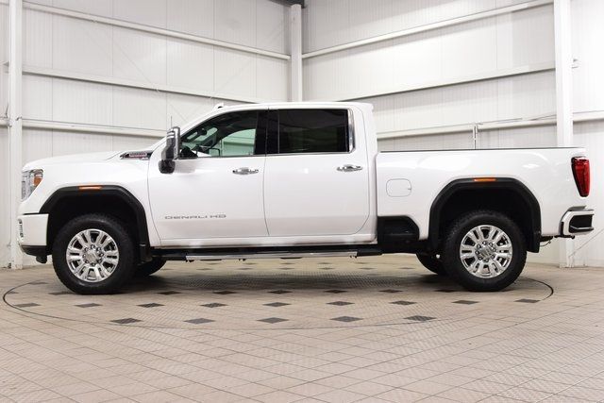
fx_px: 680
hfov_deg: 47.9
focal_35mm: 40
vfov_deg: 33.0
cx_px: 302
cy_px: 202
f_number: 8
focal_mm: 27
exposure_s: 1/60
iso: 1250
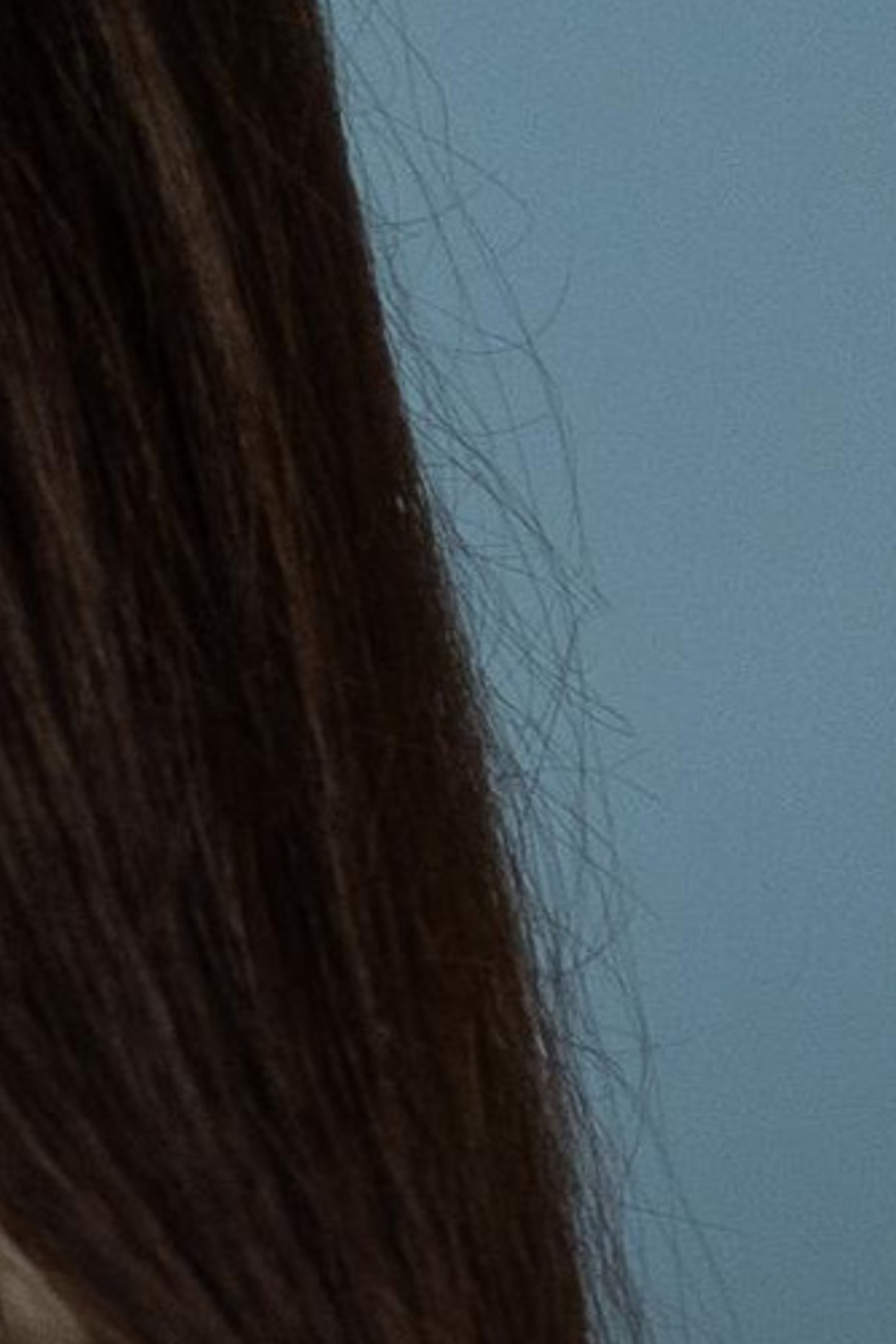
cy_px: 3045
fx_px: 15156
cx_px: -2162
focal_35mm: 406
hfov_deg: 3.3
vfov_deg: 5.0
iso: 160
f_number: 2
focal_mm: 35
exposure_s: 1/300
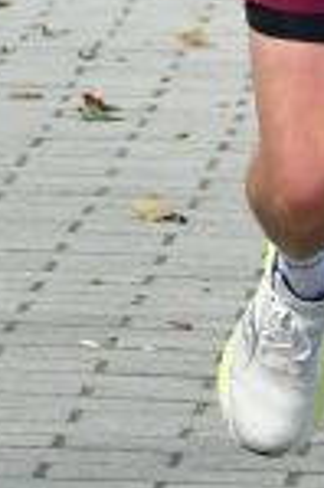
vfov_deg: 2.9
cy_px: -79
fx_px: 9755
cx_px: -105
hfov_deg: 1.9
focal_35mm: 721
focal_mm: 75
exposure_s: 1/4000
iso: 1250
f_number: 4.5
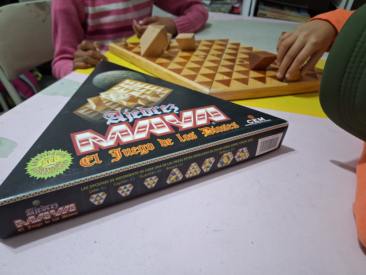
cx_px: 183
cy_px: 138
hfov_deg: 73.9
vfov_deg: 58.9
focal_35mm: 23
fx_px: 243
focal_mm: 5.54
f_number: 1.8
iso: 320
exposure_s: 1/30
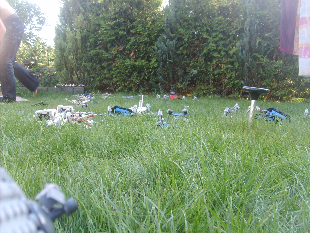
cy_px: 116
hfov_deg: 52.6
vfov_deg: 40.7
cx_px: 155
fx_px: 313
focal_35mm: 35
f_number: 2.8
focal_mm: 5.8
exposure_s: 1/45
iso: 50
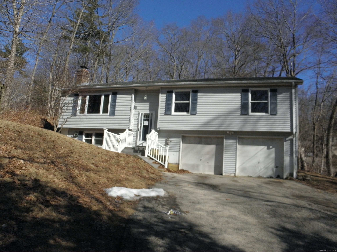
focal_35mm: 28
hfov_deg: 63.4
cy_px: 126
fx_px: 273
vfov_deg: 49.7
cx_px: 168
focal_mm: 5
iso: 200
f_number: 7
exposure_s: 1/640
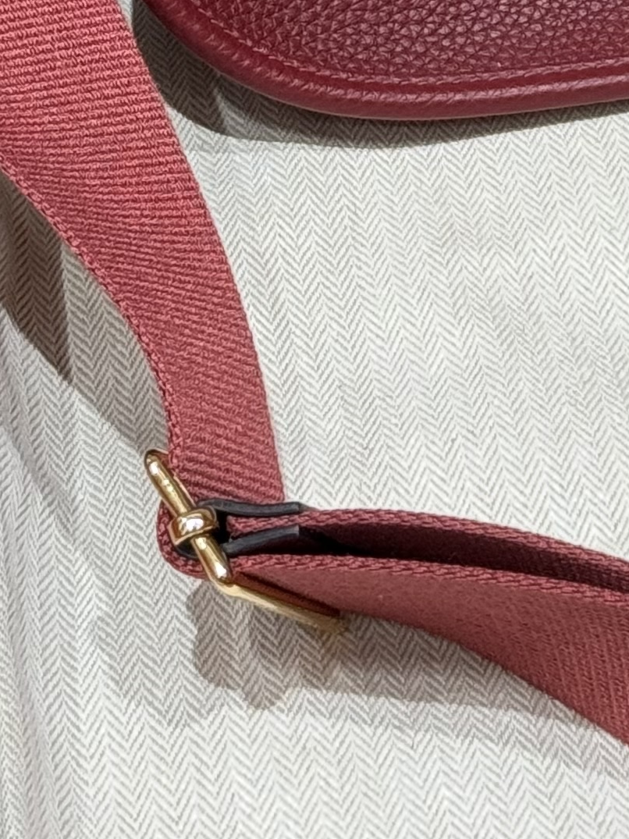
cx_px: 780
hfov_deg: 8.2
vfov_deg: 10.4
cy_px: -629
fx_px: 4362
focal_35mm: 180
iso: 100
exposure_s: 1/63
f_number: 1.78
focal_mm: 6.76
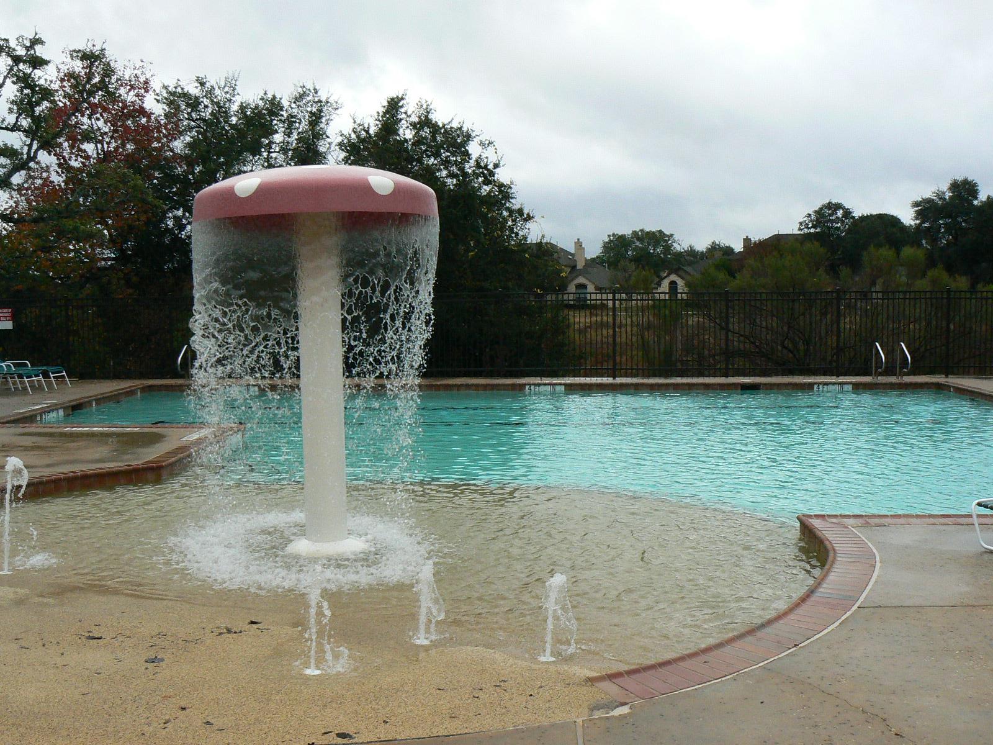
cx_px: 496
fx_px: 1033
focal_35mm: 36
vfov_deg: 39.7
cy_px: 372
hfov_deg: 51.4
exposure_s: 1/500
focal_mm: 6
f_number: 7.1
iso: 200
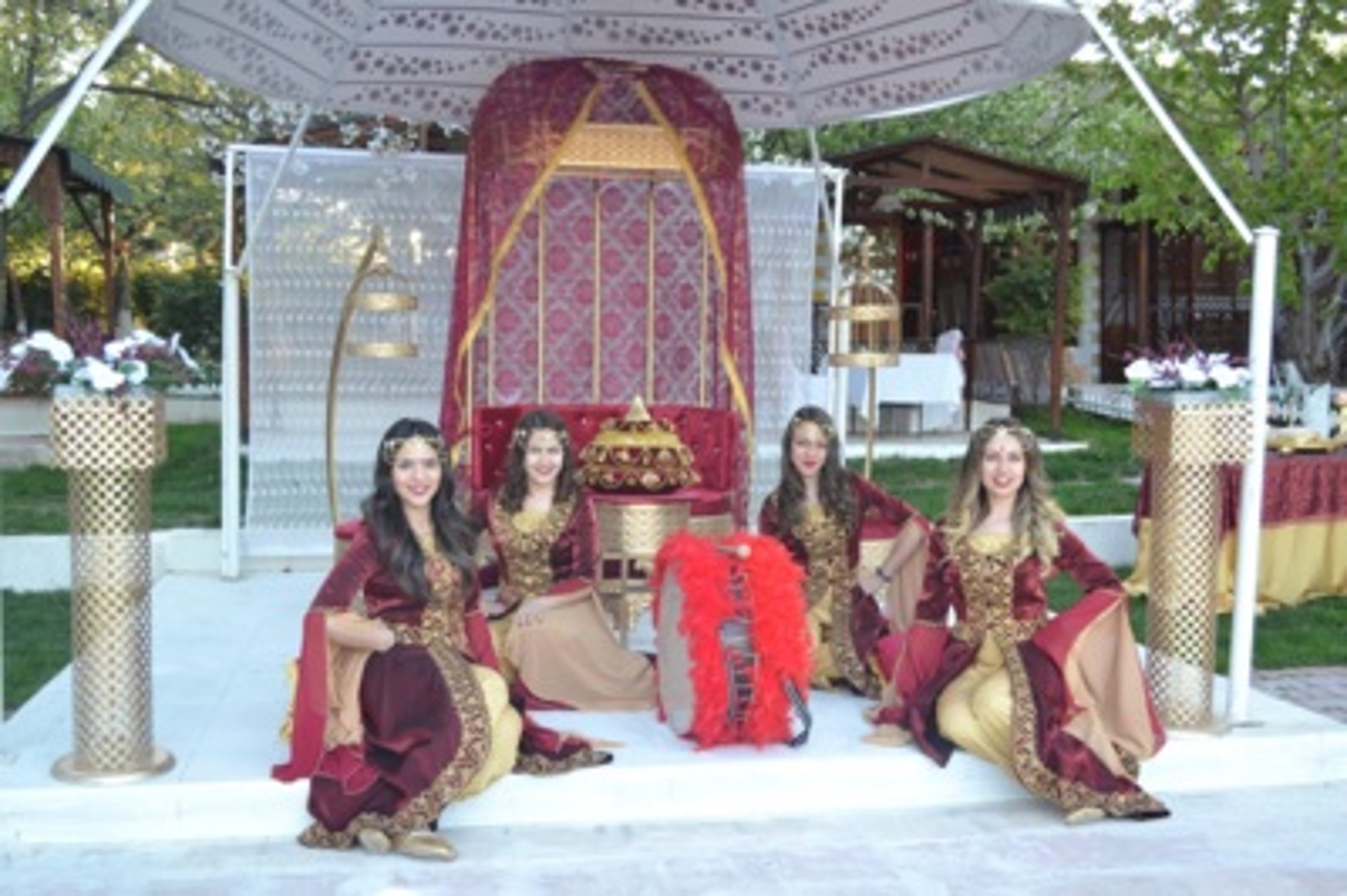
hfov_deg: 53.2
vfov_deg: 36.8
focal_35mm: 36
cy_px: 448
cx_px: 674
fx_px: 1346
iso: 400
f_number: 4
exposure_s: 1/60
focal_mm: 24
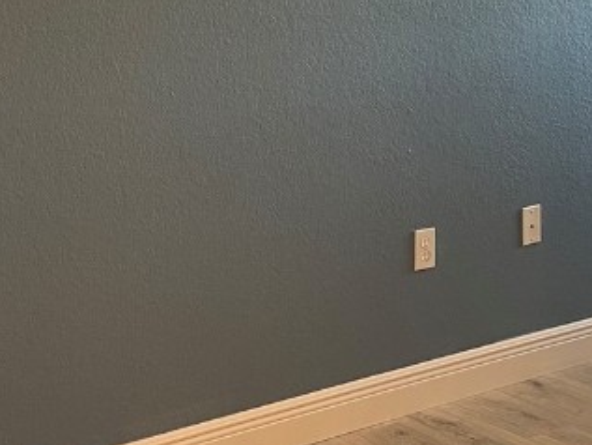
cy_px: 174
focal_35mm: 84
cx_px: 400
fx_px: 1437
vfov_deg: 17.6
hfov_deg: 23.2
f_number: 1.5
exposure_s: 1/60
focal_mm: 5.7
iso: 200
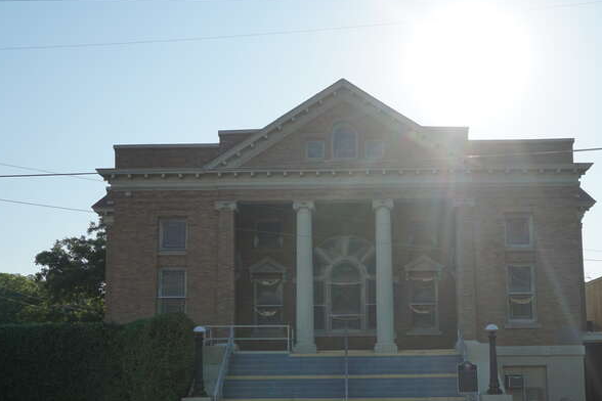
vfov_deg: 27.4
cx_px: 349
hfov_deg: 40.2
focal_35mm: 49
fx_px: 819
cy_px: 258
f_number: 9
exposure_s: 1/320
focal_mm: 24
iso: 100
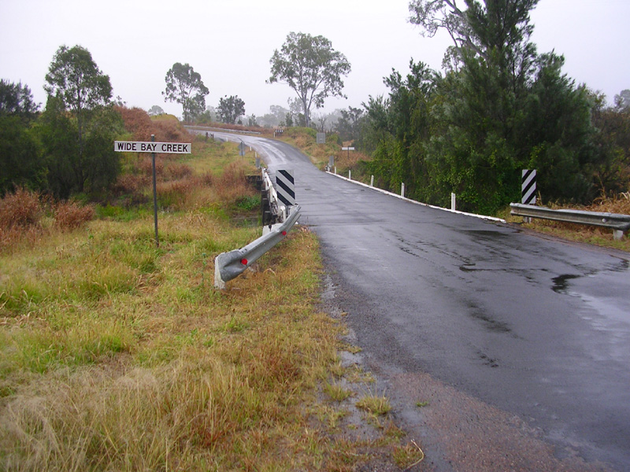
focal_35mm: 38
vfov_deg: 37.7
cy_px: 236
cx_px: 315
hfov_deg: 49.0
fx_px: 692
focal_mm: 5.8
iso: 50
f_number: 2.8
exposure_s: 1/40.8
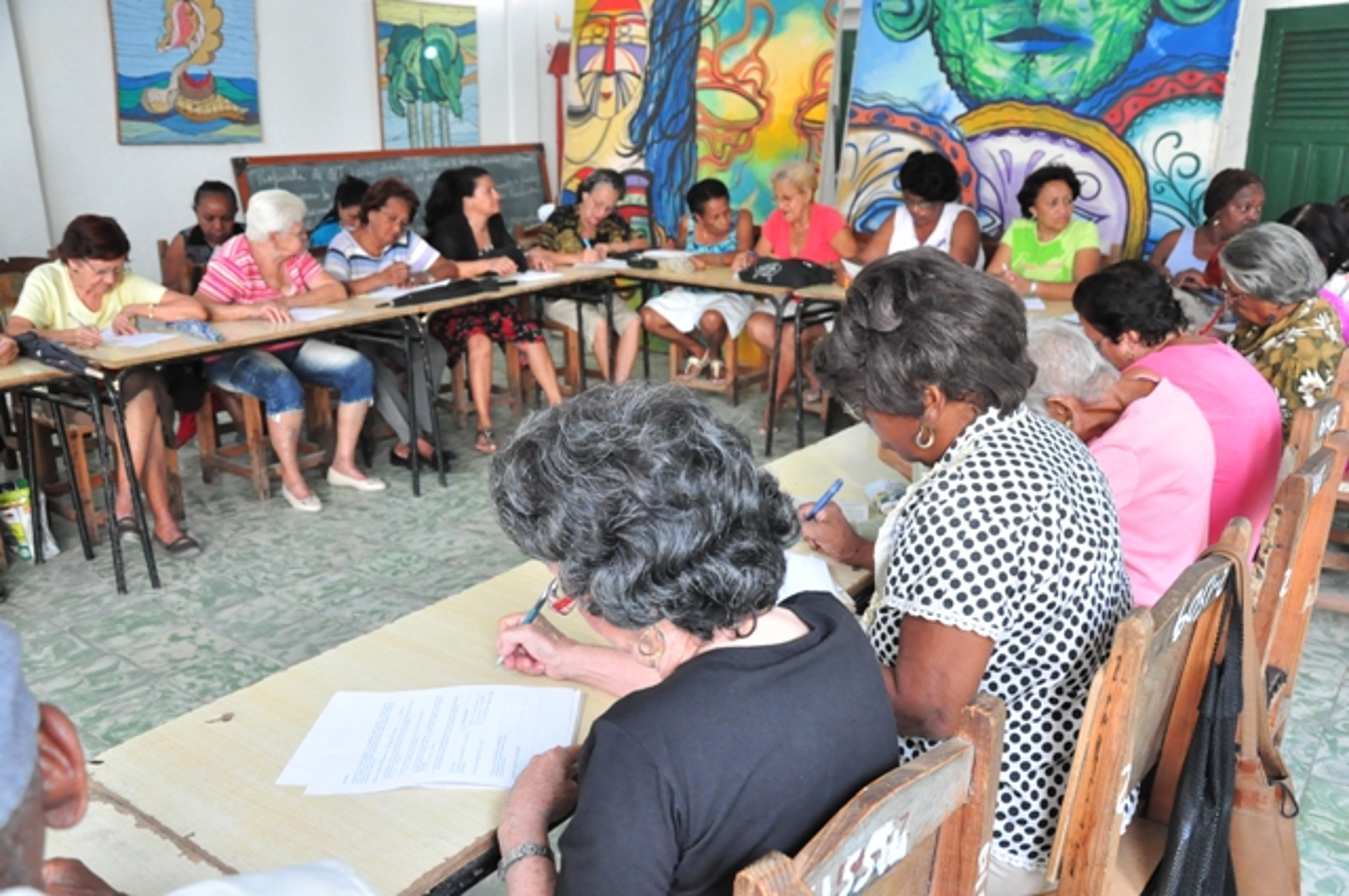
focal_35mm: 32
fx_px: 1179
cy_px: 448
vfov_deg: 41.6
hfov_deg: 59.6
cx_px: 674
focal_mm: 21
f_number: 3.8
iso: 1600
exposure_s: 1/80
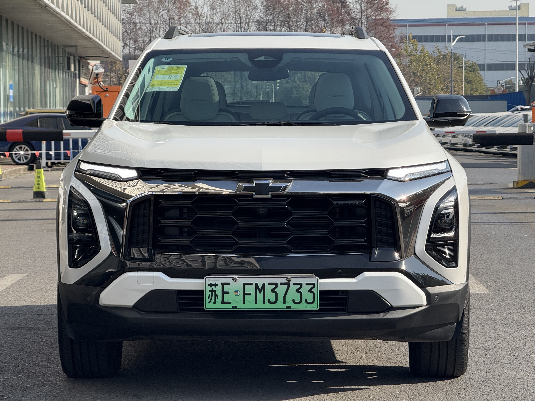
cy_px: 200
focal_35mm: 120
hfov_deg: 16.4
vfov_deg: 12.3
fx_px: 1855
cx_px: 268
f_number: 2.8
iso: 50
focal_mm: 15.66
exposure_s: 1/1064
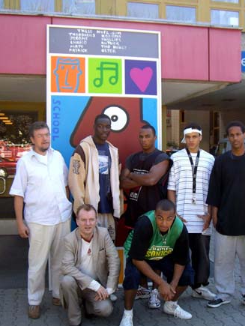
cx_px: 142
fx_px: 452
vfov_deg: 39.5
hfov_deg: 30.3
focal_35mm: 48
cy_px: 188
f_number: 2.7
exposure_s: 1/160
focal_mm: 6.2
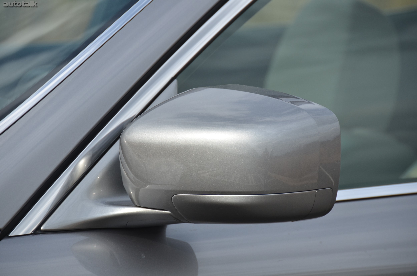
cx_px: 208
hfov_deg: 8.1
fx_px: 2948
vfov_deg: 5.4
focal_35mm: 255
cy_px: 138
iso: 200
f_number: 6.3
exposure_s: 1/640
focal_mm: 170
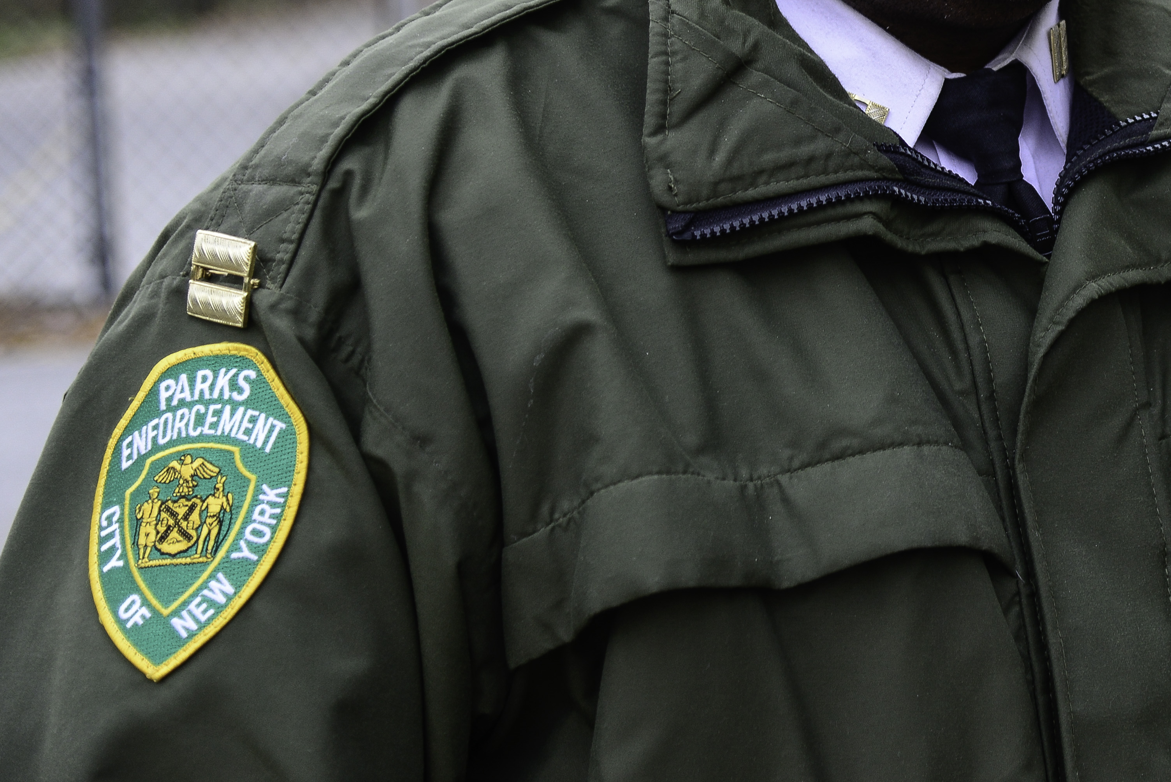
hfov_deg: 18.2
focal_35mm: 110
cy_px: 35
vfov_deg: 12.3
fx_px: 3579
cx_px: 1134
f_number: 4
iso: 320
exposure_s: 1/80
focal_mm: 55
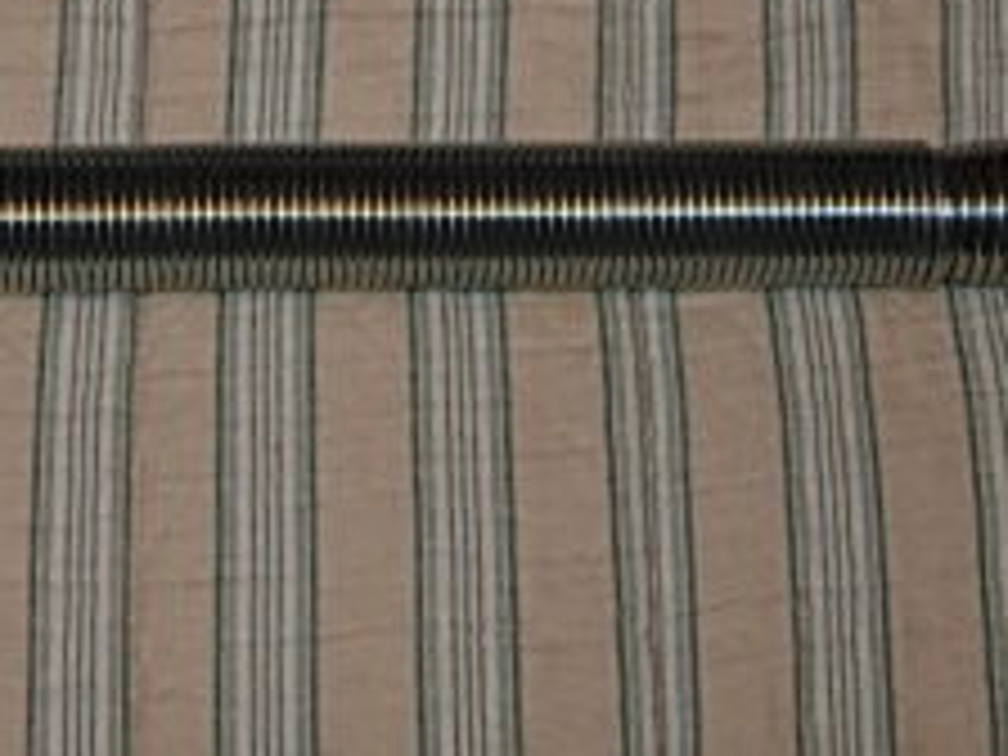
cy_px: -68
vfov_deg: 14.1
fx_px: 2999
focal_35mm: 103
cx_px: 171
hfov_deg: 18.9
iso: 50
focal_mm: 7.5
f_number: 2.7
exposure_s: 1/45.2
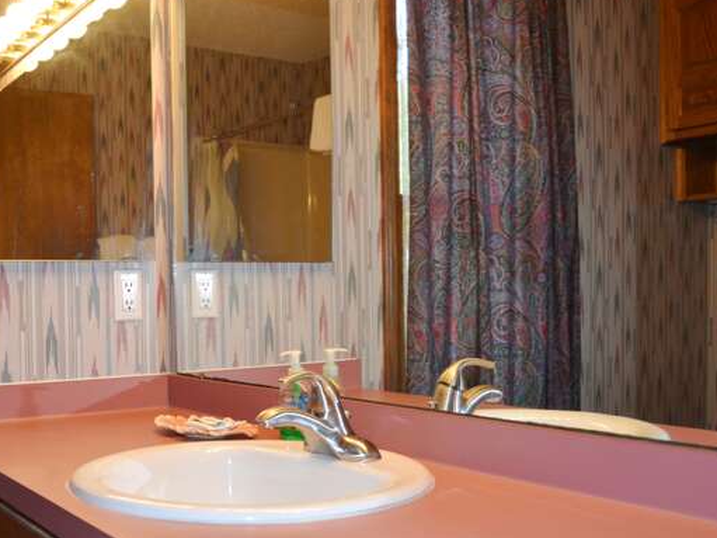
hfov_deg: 47.0
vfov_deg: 36.6
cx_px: 233
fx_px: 808
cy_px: 340
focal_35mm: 39
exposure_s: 1/60
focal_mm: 18
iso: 250
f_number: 3.5
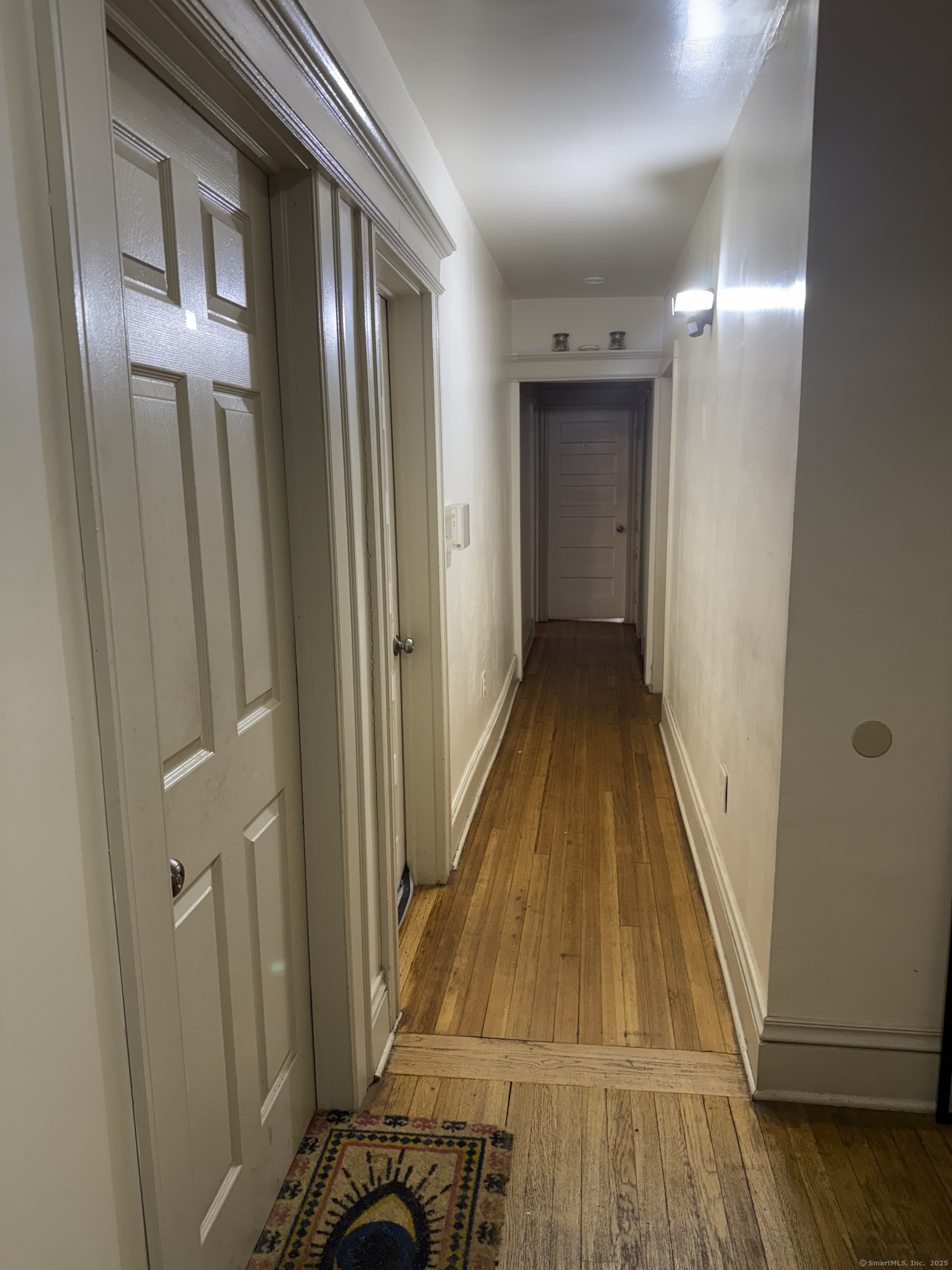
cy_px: 635
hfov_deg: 56.8
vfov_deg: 71.6
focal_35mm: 24
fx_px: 880
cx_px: 476
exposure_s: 1/60
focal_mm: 6.76
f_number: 1.78
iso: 125
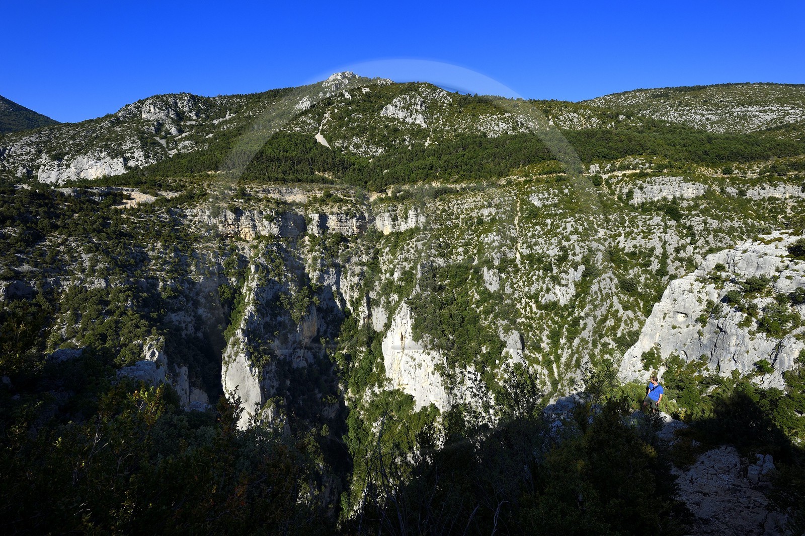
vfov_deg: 73.6
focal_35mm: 16
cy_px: 268
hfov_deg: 96.8
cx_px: 402
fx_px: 357
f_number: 10
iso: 200
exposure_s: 1/250
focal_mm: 16
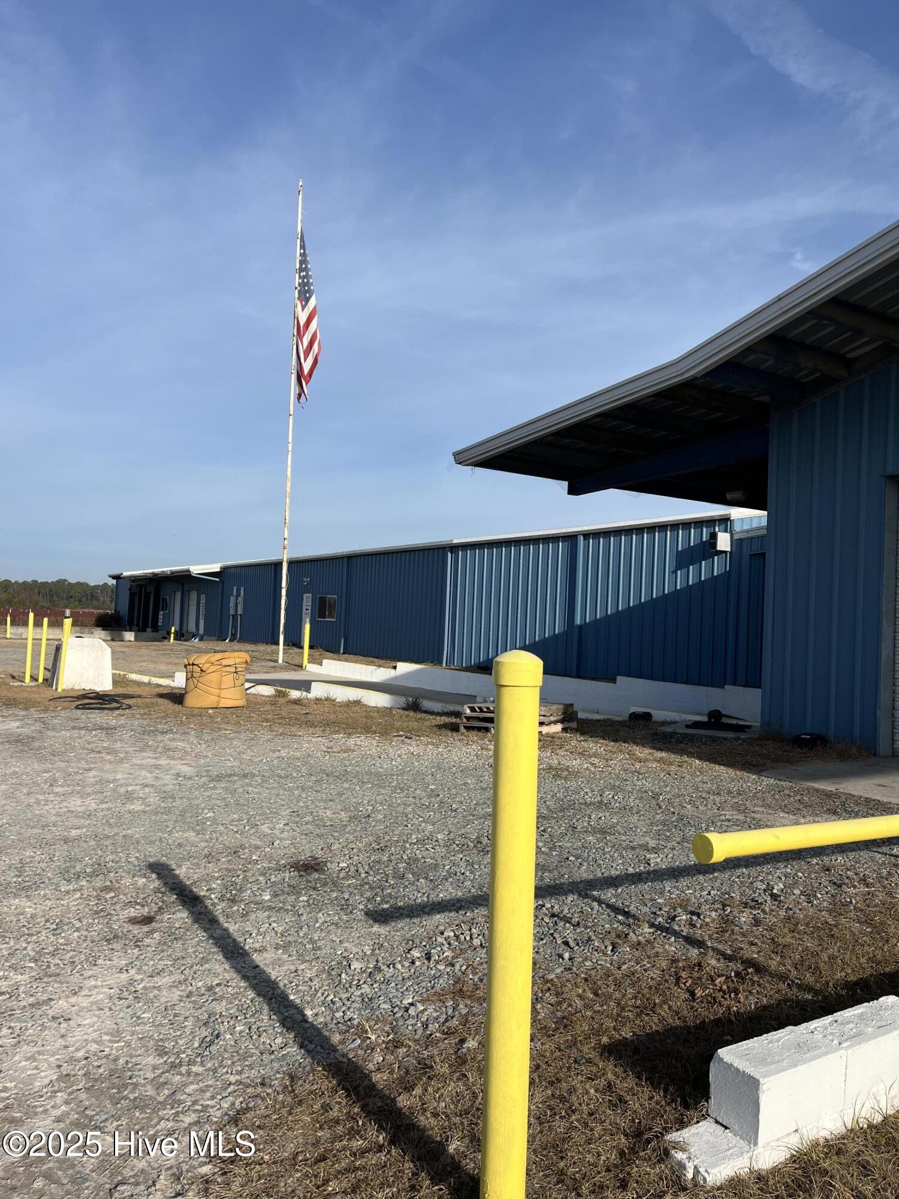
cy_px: 600
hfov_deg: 53.1
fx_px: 900
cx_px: 450
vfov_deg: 67.3
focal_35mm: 26
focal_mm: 5.1
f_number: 1.6
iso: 50
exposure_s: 1/4310
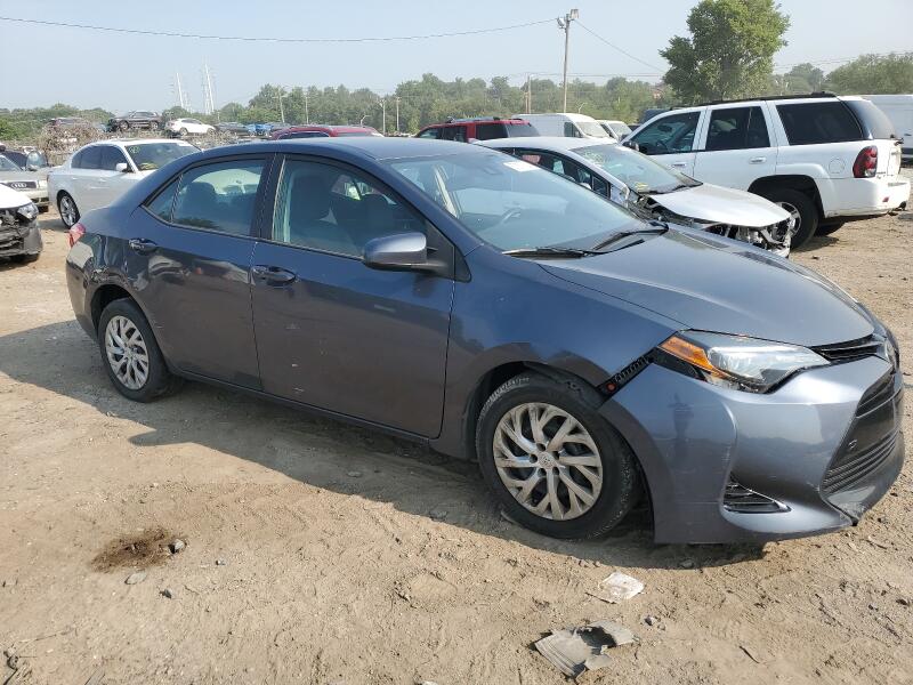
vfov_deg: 53.1
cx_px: 456
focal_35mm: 26
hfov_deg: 67.3
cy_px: 342
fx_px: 686
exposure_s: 1/1667
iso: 50
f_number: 1.5
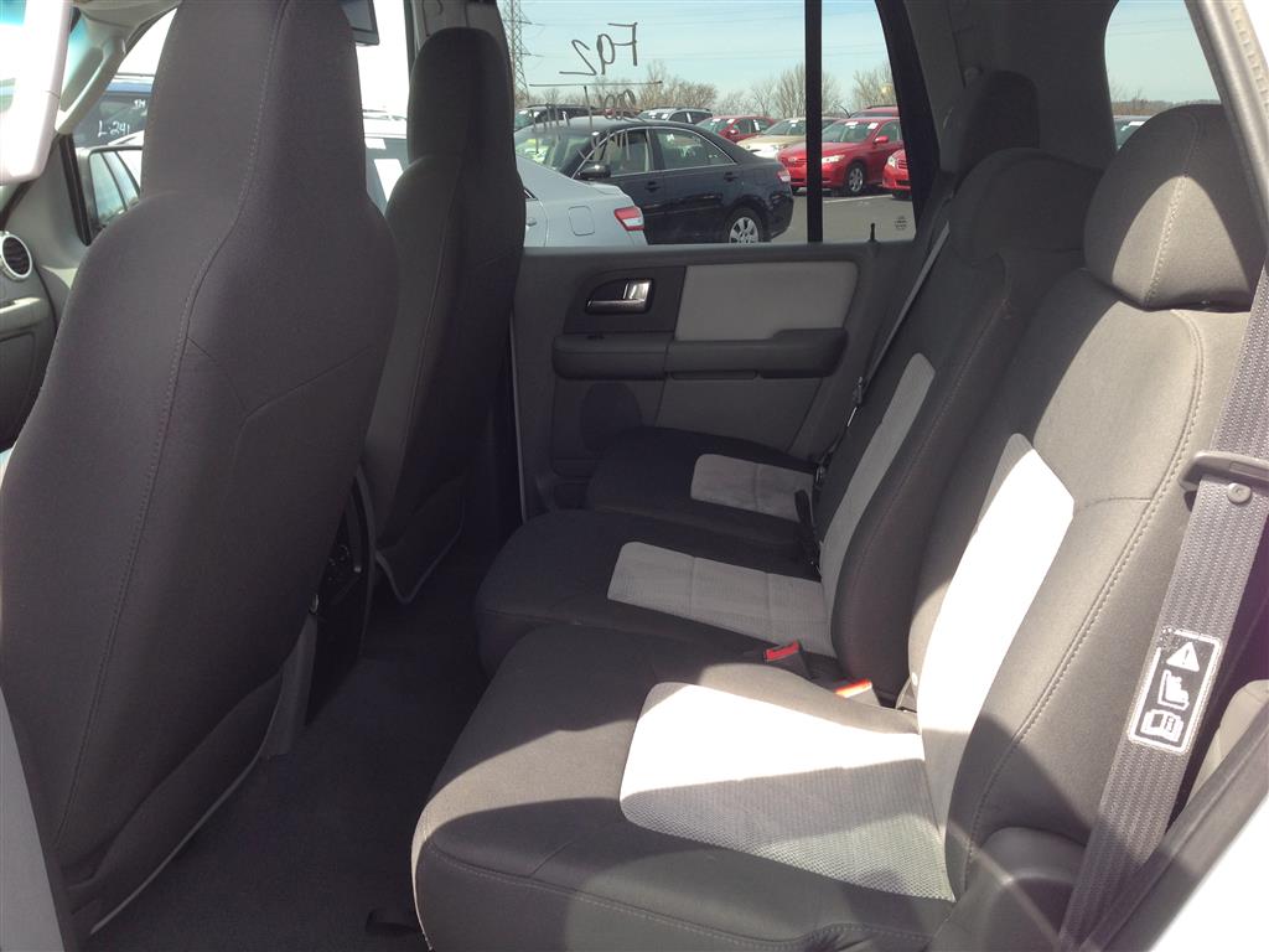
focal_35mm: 33
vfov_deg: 42.9
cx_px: 634
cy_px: 476
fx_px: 1210
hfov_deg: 55.4
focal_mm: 4.13
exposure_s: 1/196
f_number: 2.4
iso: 50
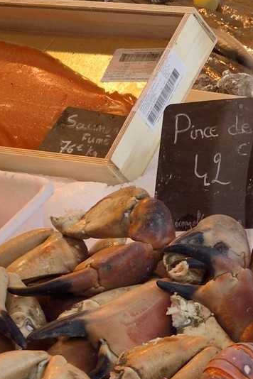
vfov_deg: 13.4
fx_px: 1613
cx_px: 539
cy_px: 215
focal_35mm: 153
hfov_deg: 8.4
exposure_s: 1/60
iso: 800
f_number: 20
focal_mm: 34
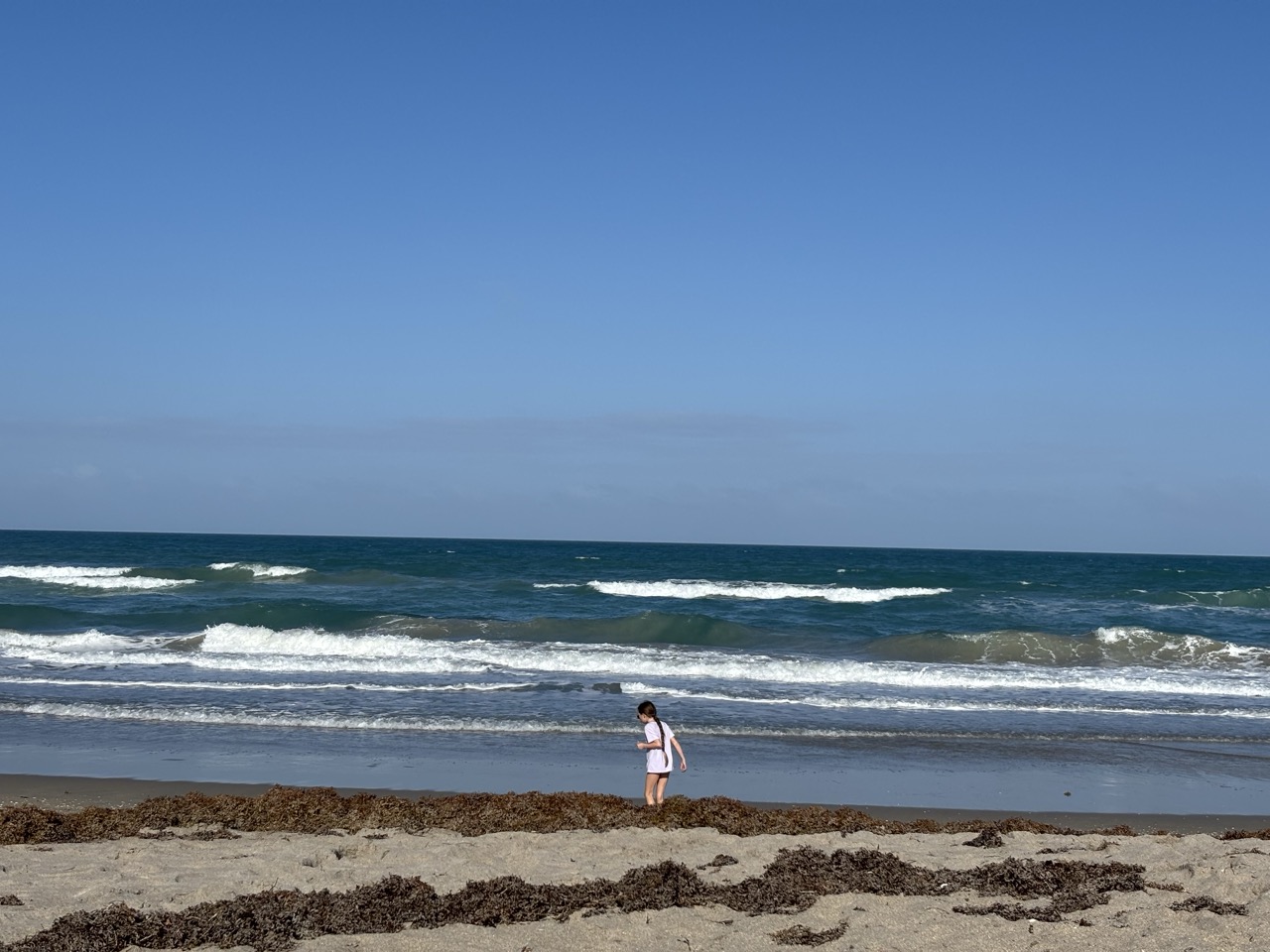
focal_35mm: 52
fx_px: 1908
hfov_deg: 36.8
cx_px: 635
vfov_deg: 28.0
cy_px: 476
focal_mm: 5.96
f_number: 1.6
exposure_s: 1/5952
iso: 40
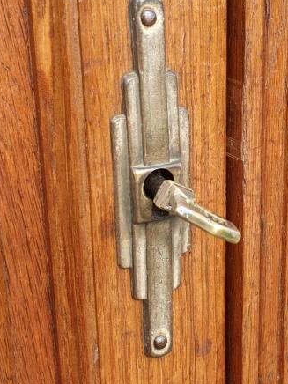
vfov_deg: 31.6
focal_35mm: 61
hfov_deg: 23.7
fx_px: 677
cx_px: 228
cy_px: 146
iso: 50
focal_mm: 4.3
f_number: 2.4
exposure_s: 1/127
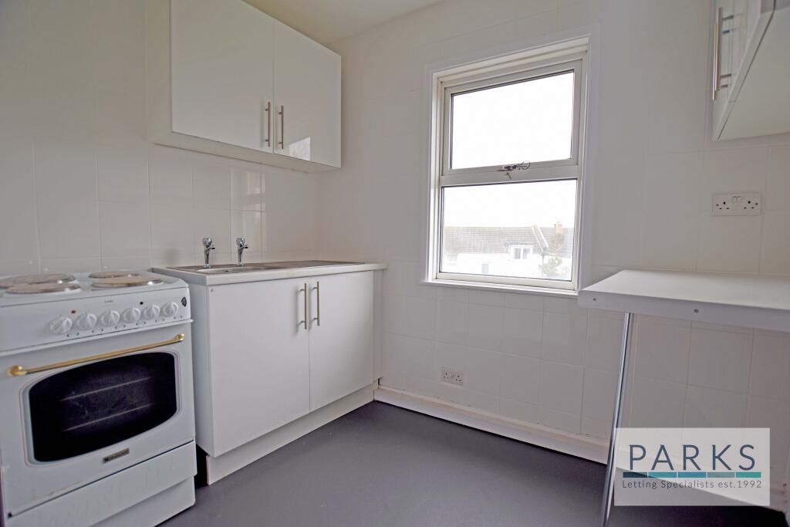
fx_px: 329
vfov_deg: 77.3
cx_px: 395
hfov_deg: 100.4
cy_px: 264
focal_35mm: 15
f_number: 4.5
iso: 250
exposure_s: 1/30
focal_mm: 10
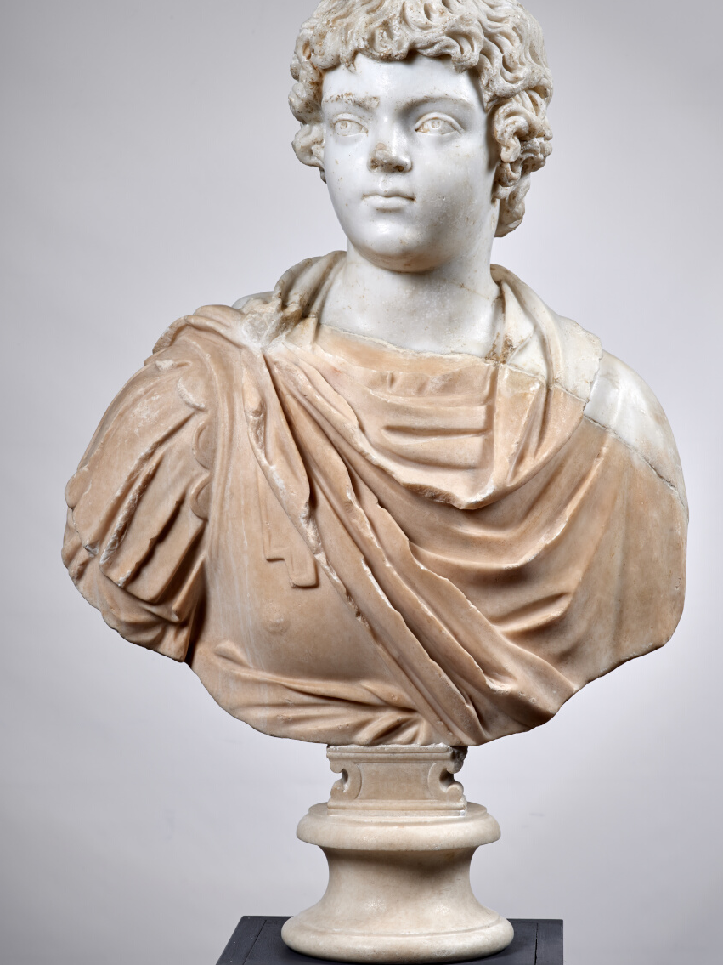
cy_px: 480
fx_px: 2061
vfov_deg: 26.3
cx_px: 372
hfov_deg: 19.9
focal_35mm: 74
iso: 100
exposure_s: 1/125
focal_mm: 80
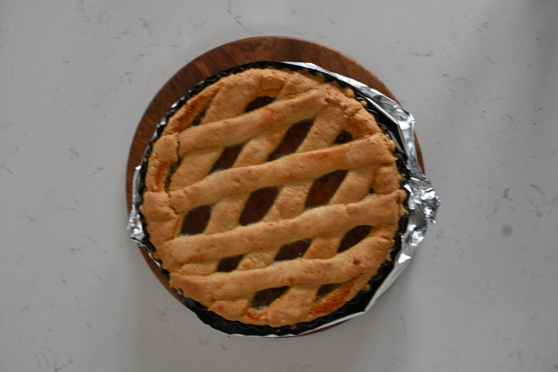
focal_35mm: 31
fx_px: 477
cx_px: 279
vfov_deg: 42.6
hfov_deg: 60.7
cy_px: 186
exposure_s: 1/3
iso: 250
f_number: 5.6
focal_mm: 20.5
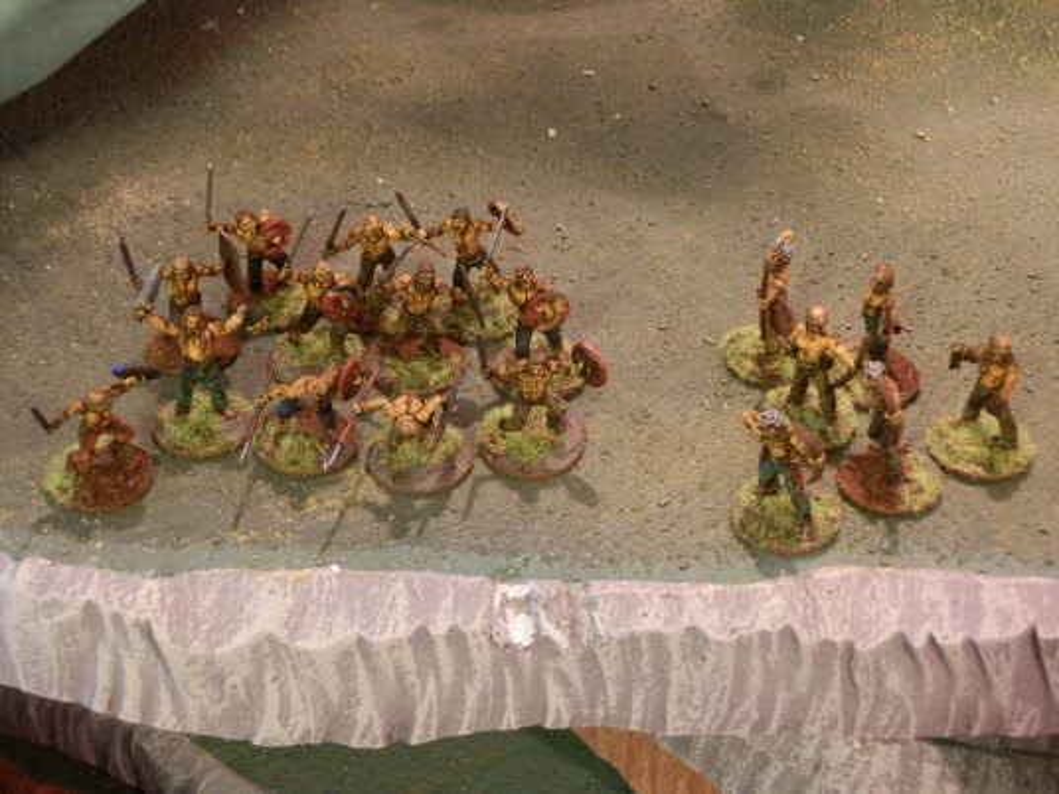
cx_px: 530
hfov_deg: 31.7
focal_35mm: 61
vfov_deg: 24.0
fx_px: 1866
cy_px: 397
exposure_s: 1/8
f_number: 3.7
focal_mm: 10.99
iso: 320
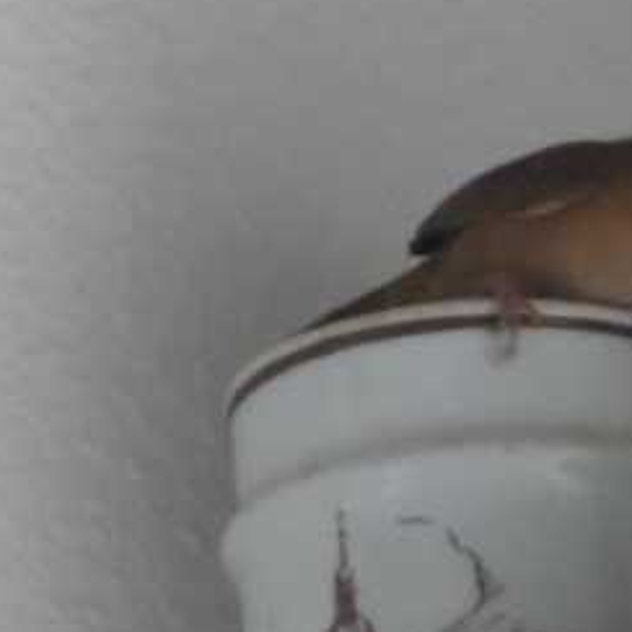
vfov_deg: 1.5
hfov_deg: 1.5
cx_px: 319
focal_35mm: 1136
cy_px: 458
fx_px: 23465
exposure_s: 1/90
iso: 640
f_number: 5.2
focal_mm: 49.7
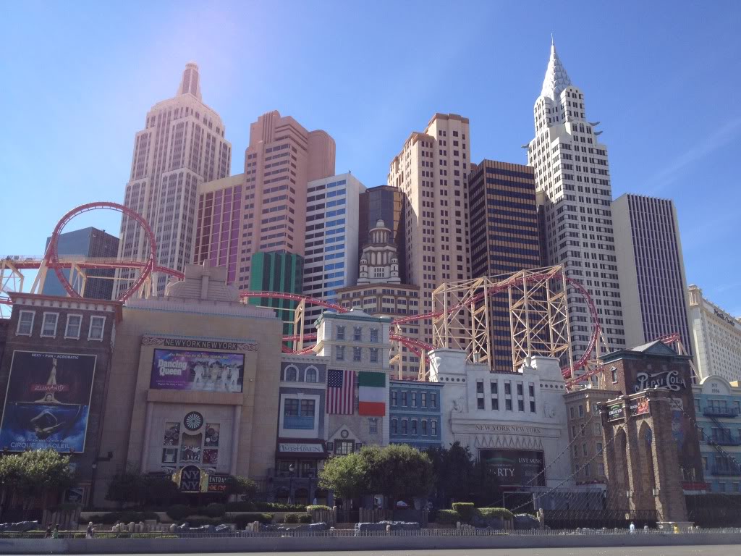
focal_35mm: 35
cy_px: 278
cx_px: 370
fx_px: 749
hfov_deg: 52.6
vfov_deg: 40.7
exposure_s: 1/1346
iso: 64
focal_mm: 4.3
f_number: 2.4
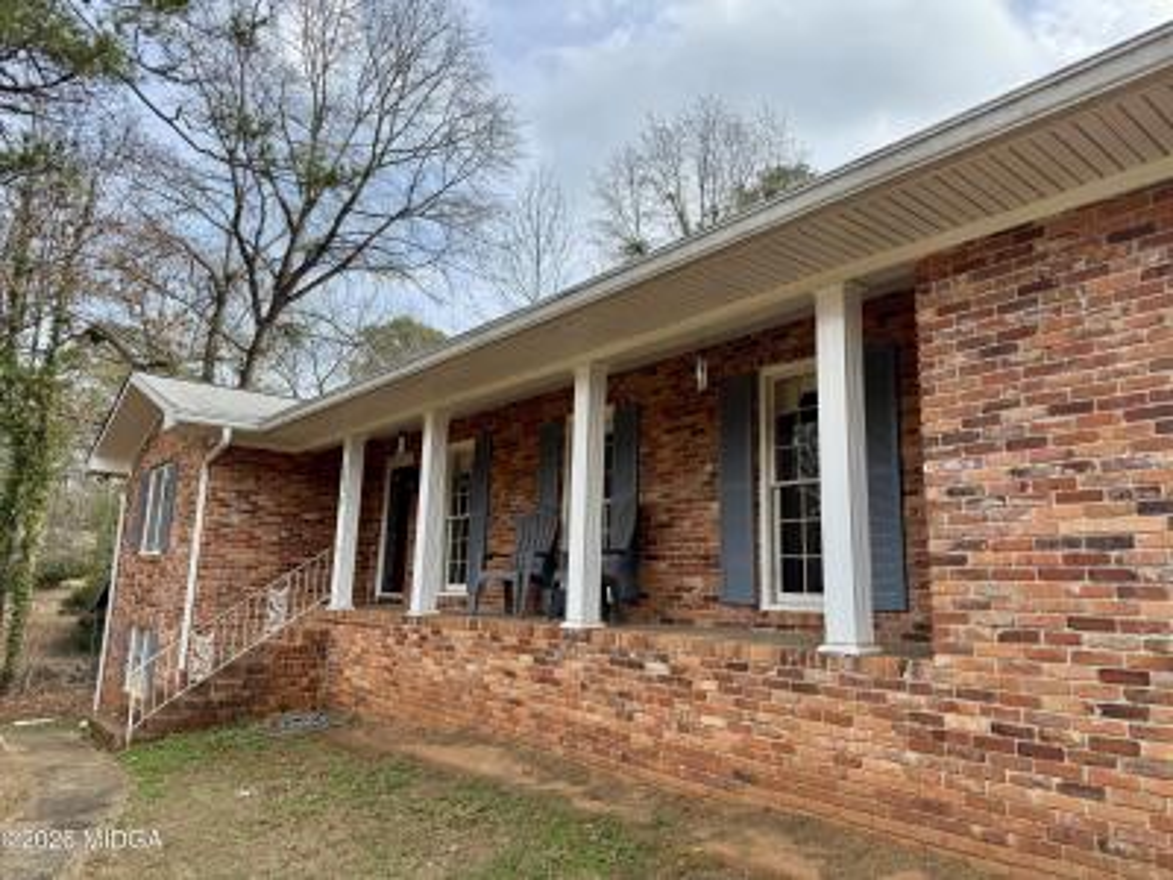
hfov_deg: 71.6
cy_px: 440
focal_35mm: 24
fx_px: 813
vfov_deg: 56.8
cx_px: 586
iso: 80
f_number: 1.78
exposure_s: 1/1980
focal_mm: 6.76
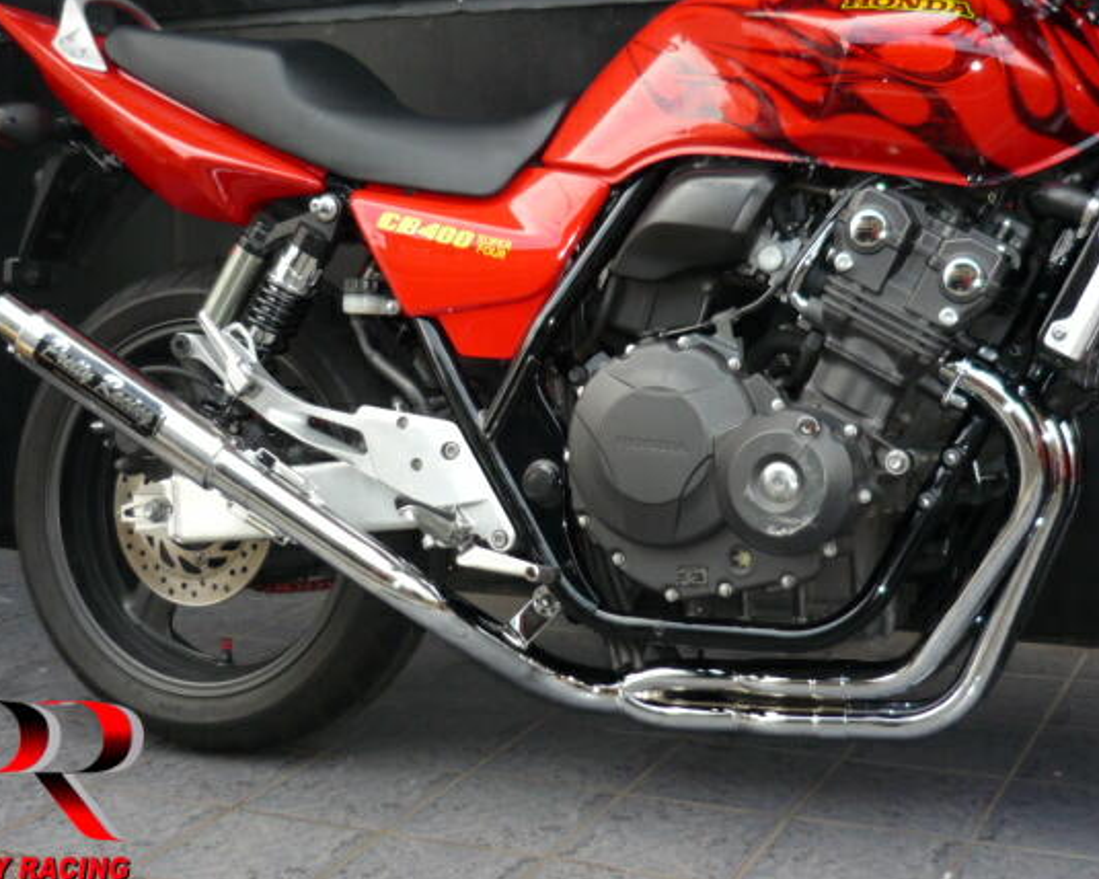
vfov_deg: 27.1
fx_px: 1821
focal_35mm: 56
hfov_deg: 33.6
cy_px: 403
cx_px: 544
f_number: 2.8
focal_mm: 5.5
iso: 100
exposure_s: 1/160
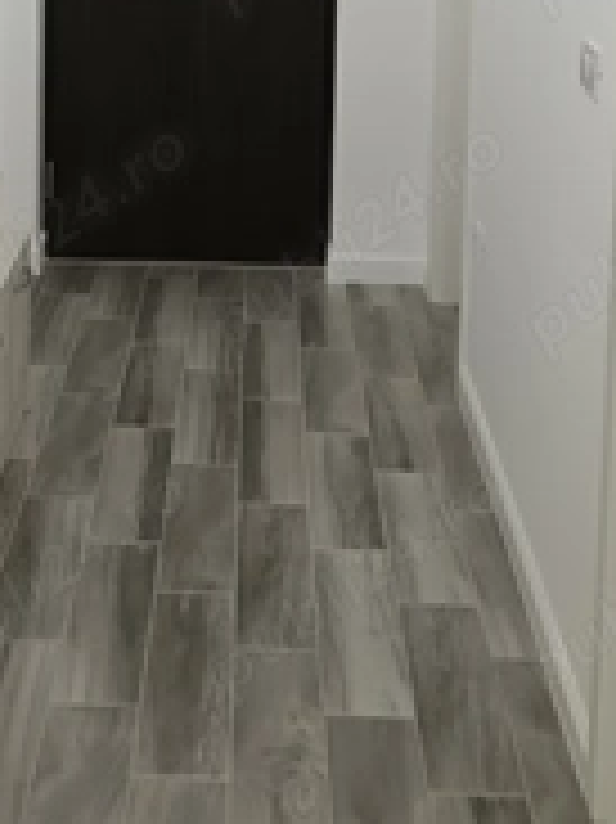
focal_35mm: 70
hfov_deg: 20.9
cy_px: -32
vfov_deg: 26.1
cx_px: 198
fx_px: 1663
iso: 946
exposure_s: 1/100
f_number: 1.9
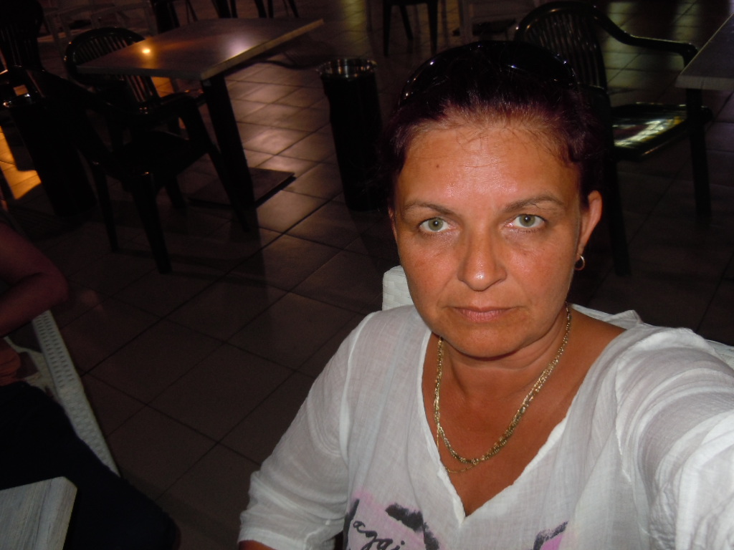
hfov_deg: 60.0
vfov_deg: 46.8
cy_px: 275
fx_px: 636
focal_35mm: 30
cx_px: 367
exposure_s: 1/30
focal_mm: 5.4
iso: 200
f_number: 3.5
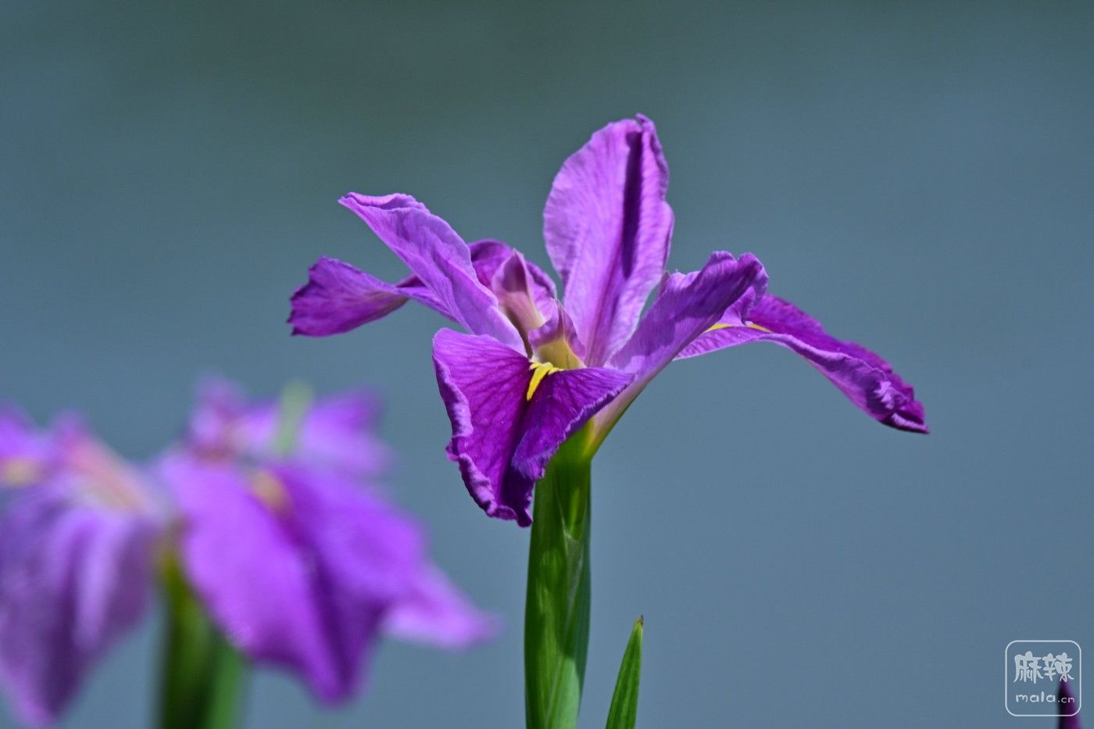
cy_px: 364
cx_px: 547
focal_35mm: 1050
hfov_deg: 2.0
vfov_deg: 1.3
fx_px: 31902
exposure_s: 1/500
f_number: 8
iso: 110
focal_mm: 700
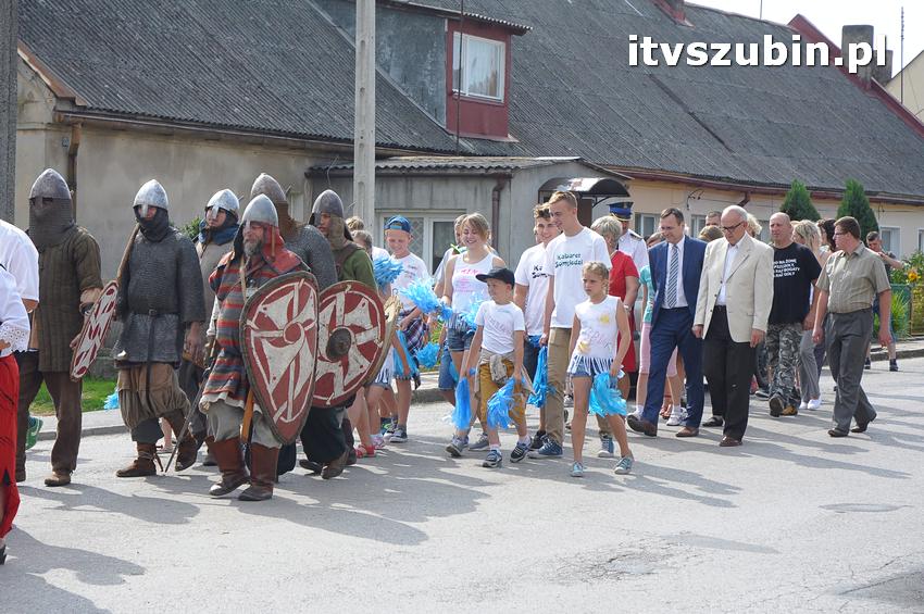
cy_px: 307
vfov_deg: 13.0
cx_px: 462
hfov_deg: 19.5
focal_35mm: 105
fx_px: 2692
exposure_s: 1/1000
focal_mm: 70
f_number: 8
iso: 640
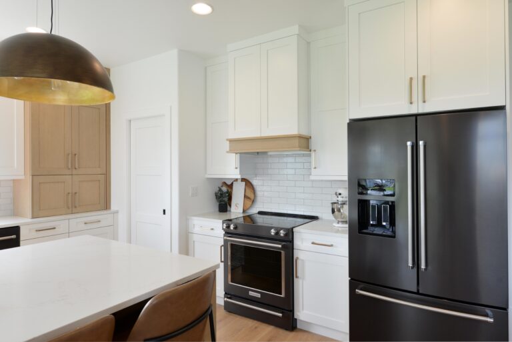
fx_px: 313
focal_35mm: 22
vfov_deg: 57.3
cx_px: 256
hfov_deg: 78.5
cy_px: 171
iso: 1000
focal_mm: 22
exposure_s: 1/80
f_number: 8
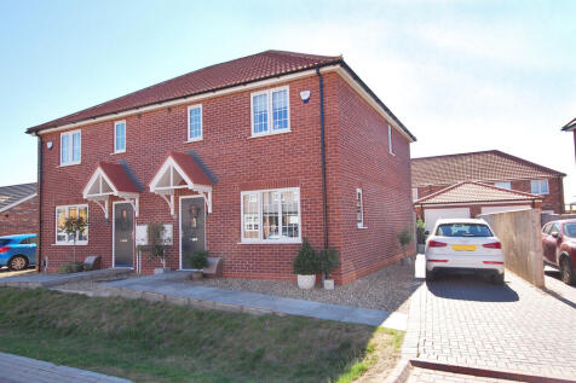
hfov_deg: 90.0
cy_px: 192
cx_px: 288
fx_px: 288
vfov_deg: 67.3
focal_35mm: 18
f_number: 7.1
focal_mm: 12
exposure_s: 1/200
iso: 200
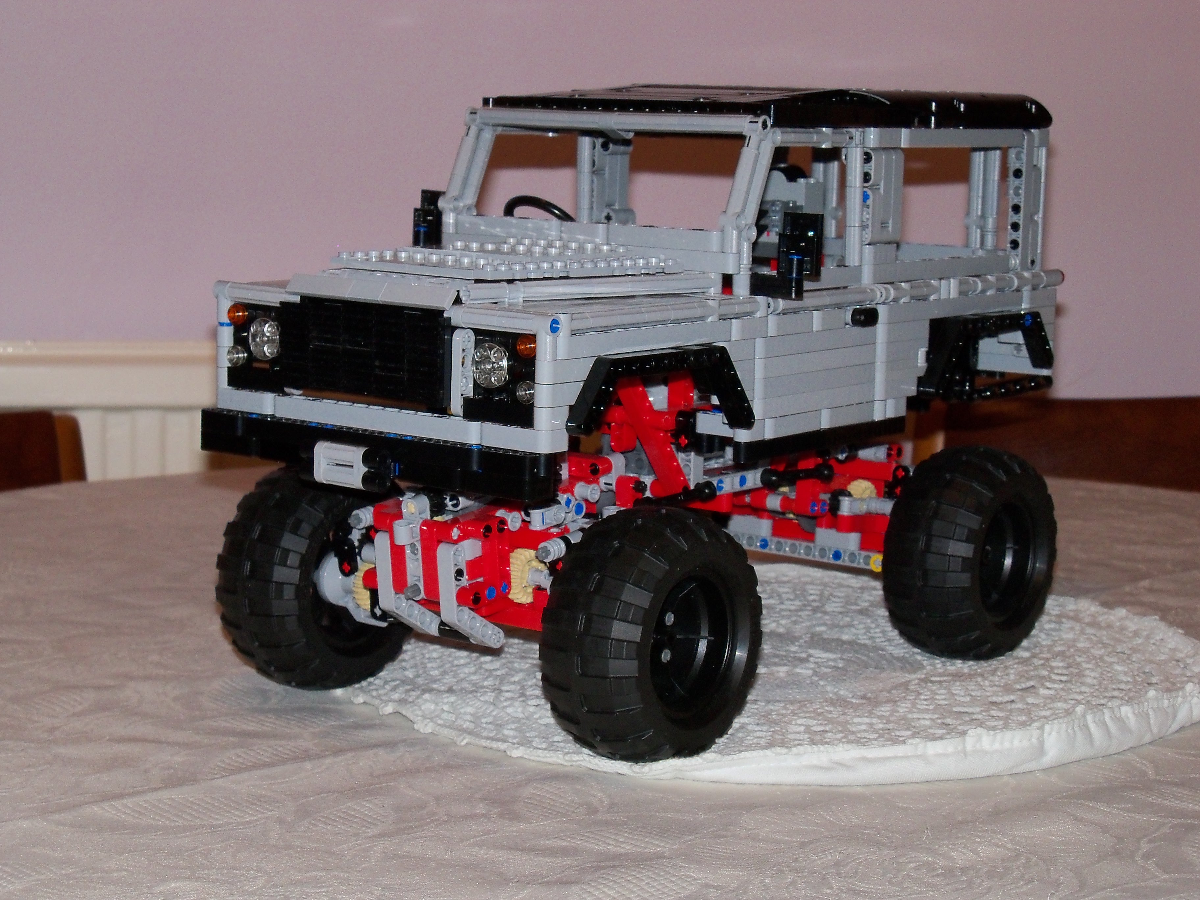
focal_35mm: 70
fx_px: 2427
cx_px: 600
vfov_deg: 21.0
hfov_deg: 27.8
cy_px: 450
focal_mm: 12.3
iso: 200
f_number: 4.1
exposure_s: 1/30
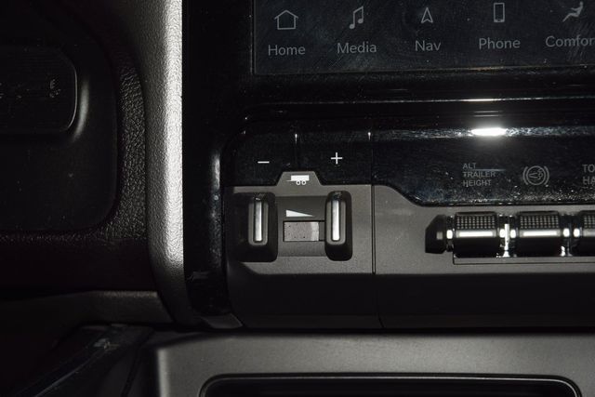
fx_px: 1736
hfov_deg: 19.5
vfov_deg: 13.0
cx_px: 298
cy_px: 198
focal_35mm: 105
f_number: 8
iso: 100
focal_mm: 70
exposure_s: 1/125
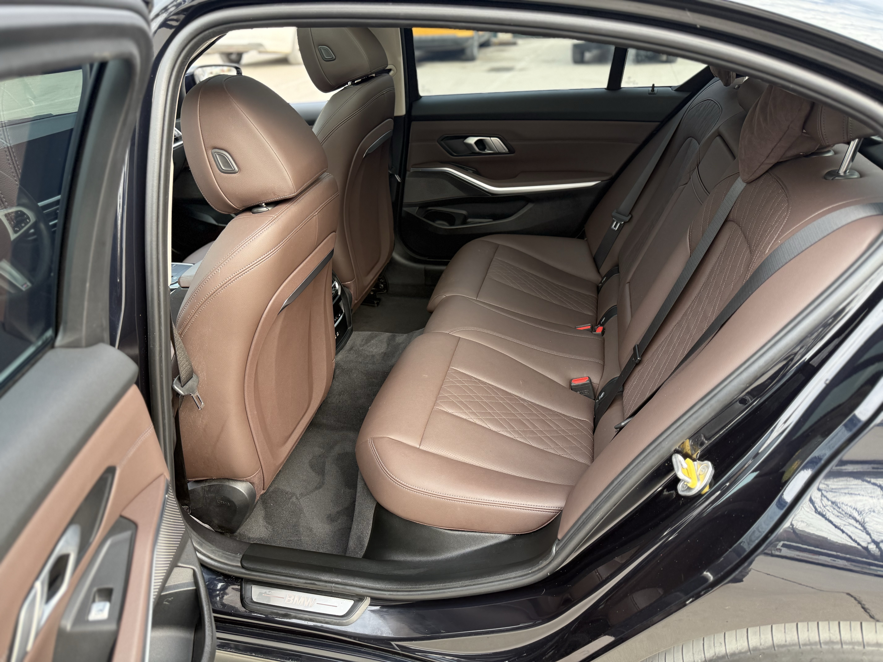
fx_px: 612
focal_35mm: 24
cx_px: 442
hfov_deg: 71.6
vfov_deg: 56.8
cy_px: 331
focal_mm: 6.76
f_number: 1.78
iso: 160
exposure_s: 1/243
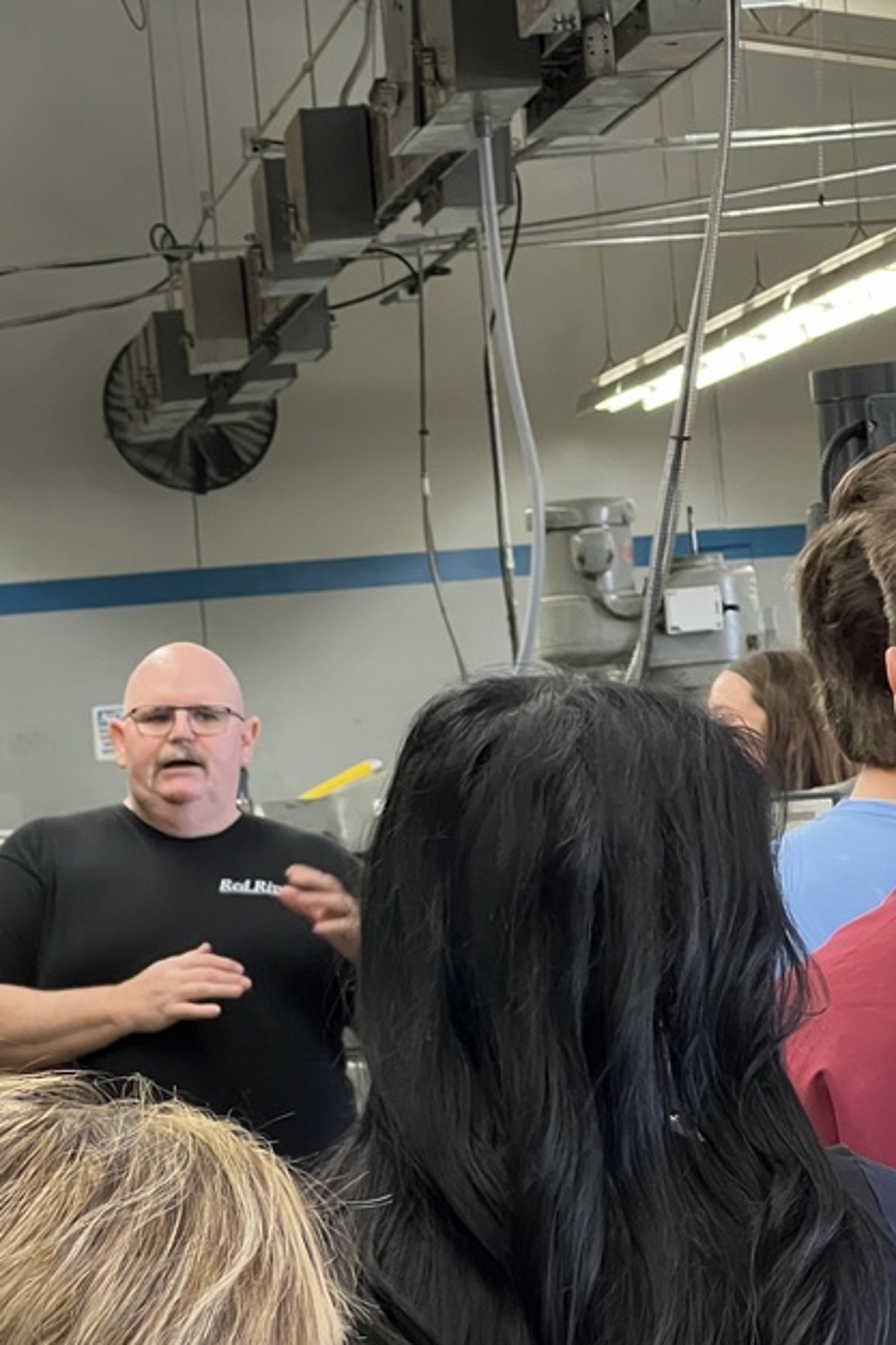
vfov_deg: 15.7
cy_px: 653
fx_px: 4893
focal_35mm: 131
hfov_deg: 10.4
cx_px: 146
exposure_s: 1/52
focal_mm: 9
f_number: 2.8
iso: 400
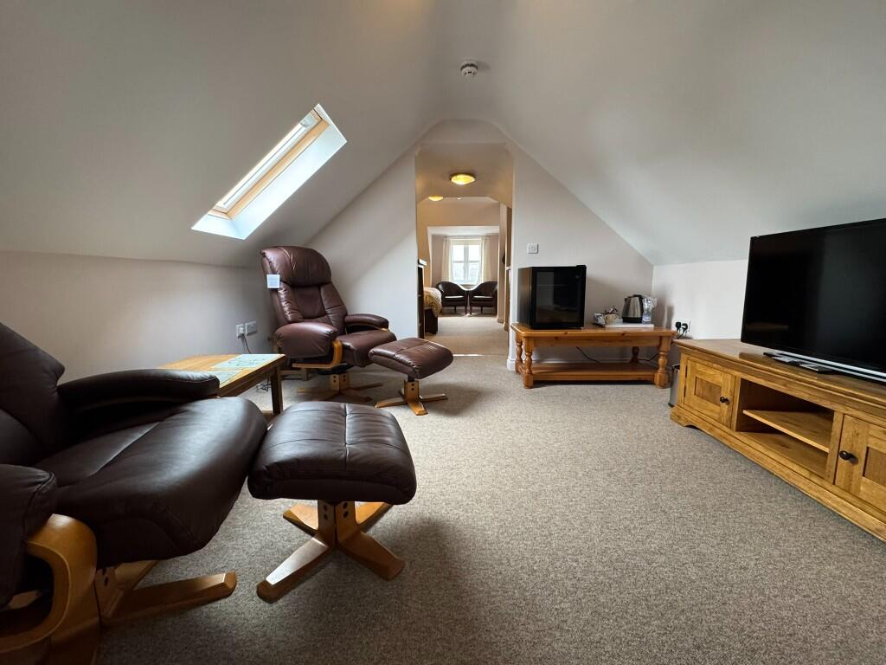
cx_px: 443
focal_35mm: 14
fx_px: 358
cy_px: 332
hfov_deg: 102.1
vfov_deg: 85.7
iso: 320
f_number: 2.2
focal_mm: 2.22
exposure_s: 1/50
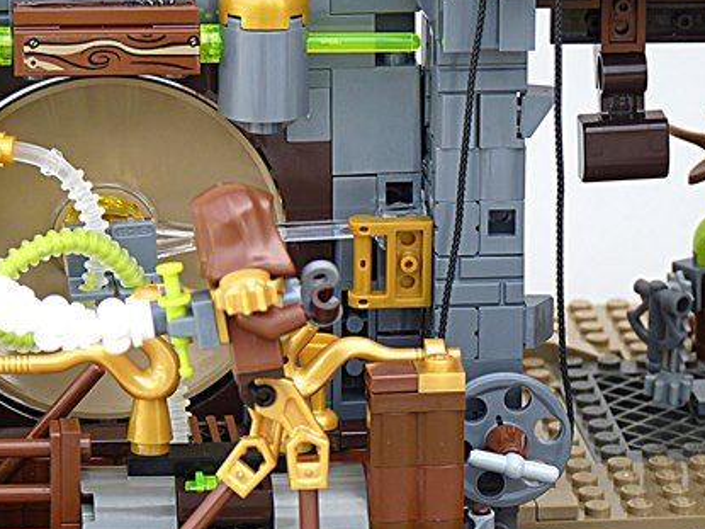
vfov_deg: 6.3
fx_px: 4785
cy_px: 327
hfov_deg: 8.4
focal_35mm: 235
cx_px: 482
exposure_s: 1/100
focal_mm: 21.6
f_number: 3.6
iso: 80
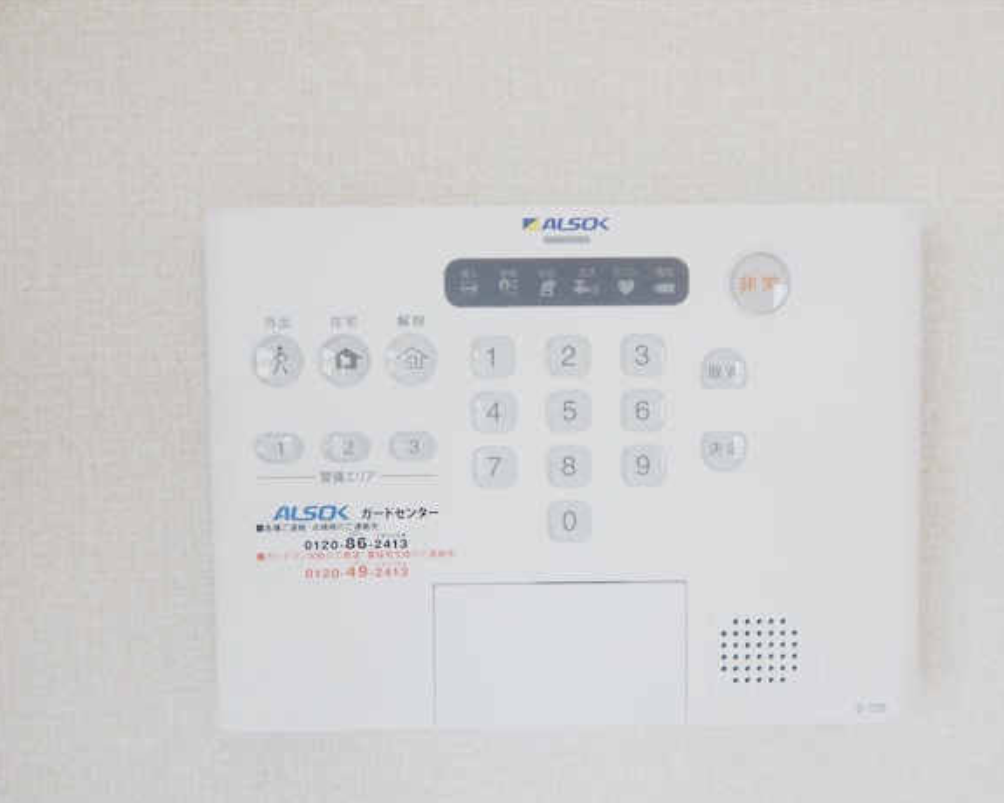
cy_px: 417
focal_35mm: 25
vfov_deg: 56.8
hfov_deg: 67.9
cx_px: 550
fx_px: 743
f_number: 3
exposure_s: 1/60
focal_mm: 4
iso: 125
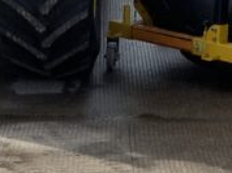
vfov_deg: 8.4
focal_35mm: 167
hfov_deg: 11.8
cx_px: 107
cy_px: 364
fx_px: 1118
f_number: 1.8
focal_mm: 3
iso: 16
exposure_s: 1/1015
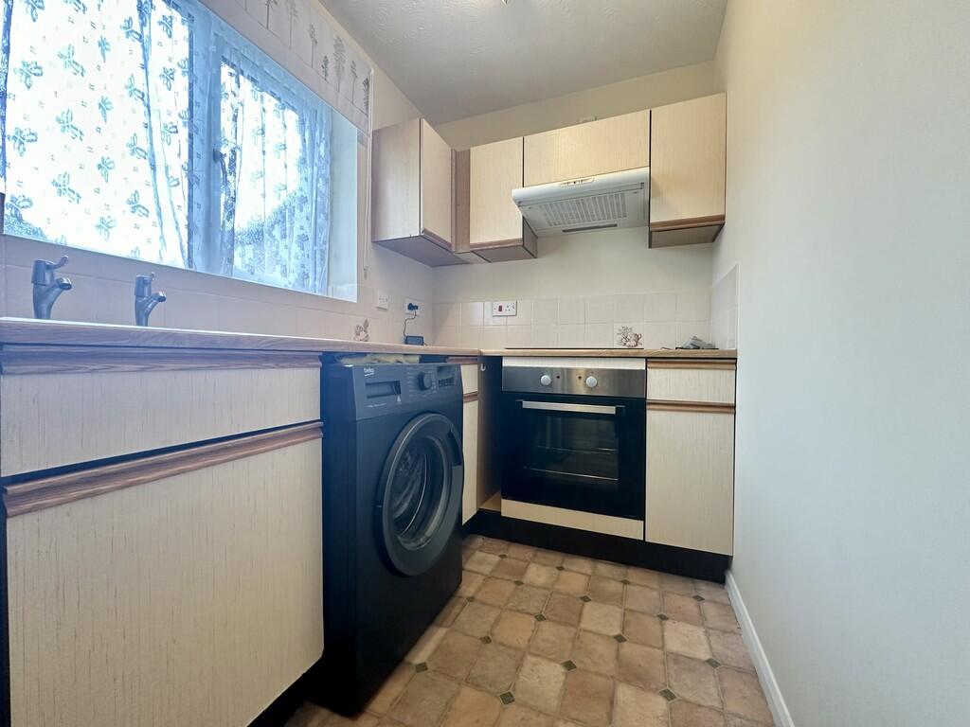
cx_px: 485
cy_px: 364
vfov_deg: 85.7
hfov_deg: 102.1
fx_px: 392
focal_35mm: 14
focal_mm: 2.22
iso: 200
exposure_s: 1/100
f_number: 2.2
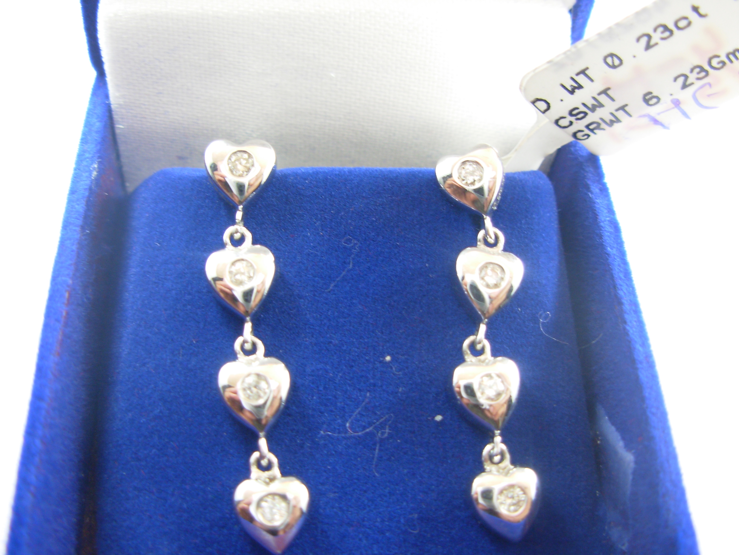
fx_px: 811
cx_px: 370
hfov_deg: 49.0
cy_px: 278
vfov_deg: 37.7
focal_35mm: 38
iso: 65
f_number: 2.9
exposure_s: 1/32
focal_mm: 6.3
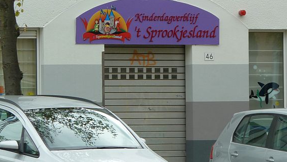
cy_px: 65
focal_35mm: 412
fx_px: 3135
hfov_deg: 5.2
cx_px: 199
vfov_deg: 2.9
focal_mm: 34.4
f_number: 4.6
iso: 80
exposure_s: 1/160
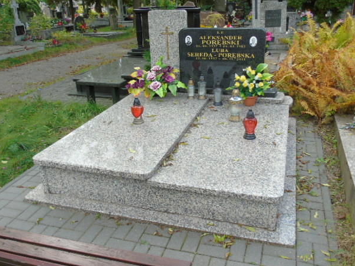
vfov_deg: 45.4
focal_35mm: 31
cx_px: 179
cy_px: 133
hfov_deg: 58.4
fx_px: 318
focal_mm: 5.2
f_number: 3.6
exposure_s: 1/100
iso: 80
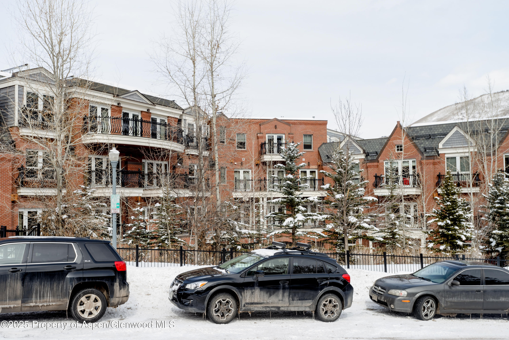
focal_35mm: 35
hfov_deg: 54.4
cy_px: 170
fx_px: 495
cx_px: 254
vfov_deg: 37.9
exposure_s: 1/200
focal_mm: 35
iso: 100
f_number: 6.3
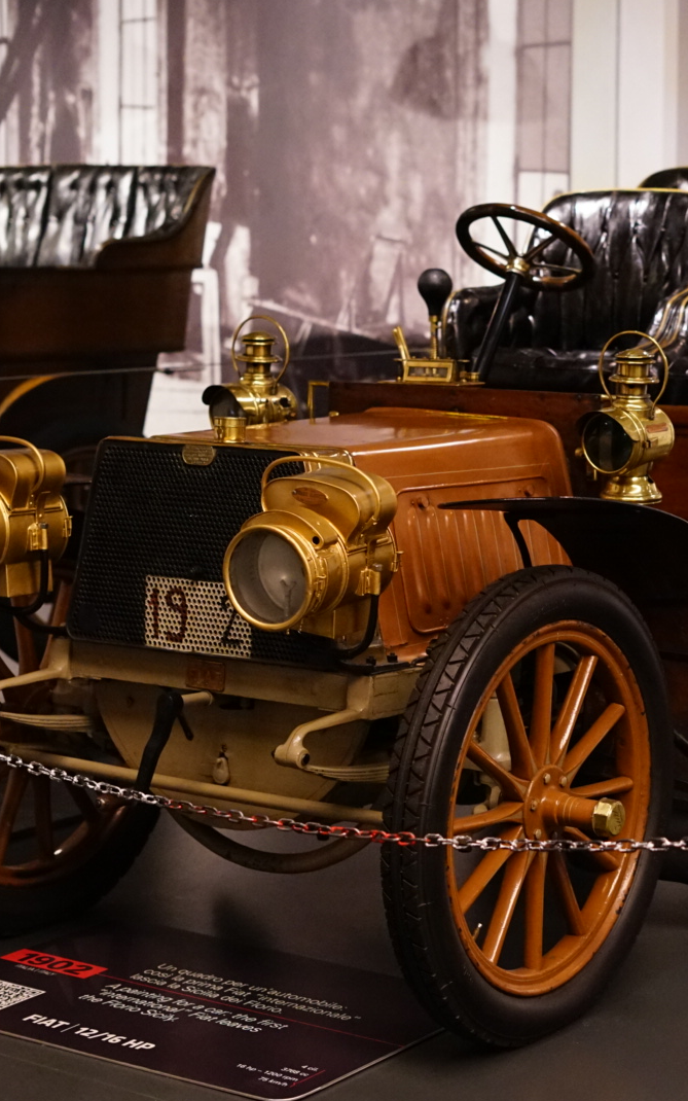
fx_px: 2309
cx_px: 614
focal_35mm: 77
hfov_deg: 16.7
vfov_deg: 26.8
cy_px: 552
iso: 4000
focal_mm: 50
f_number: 2.8
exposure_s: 1/60
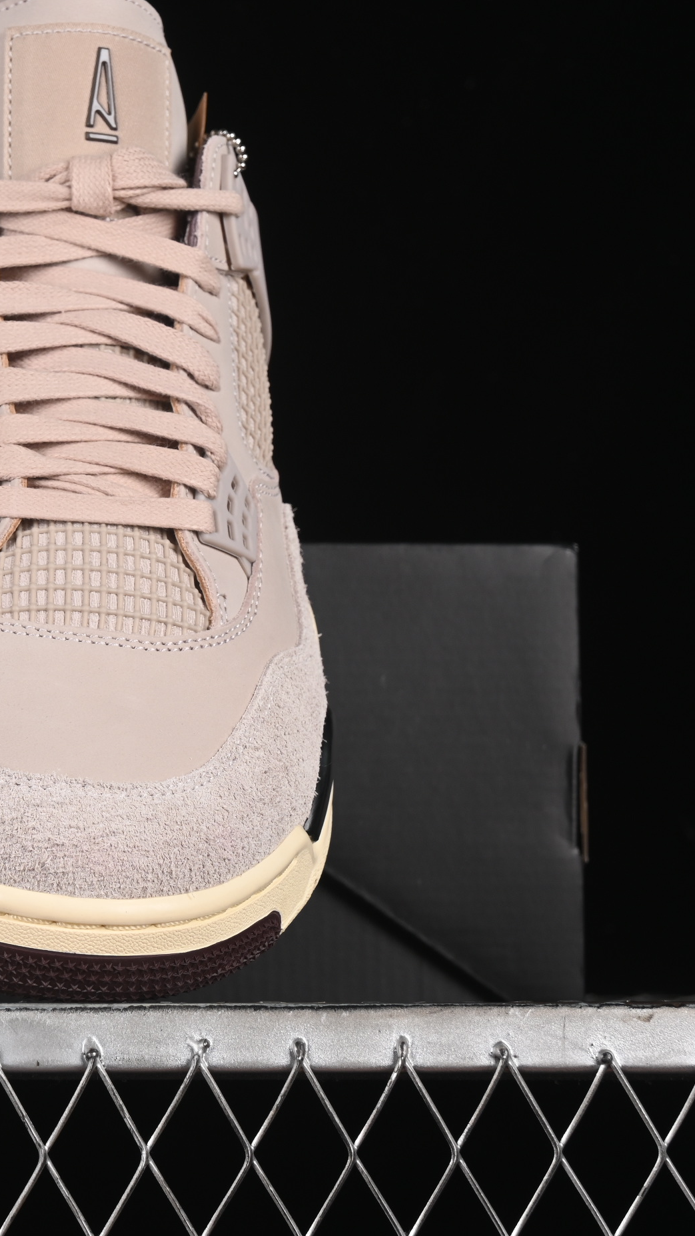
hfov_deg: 10.1
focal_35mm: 118
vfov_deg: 18.2
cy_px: 618
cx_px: -143
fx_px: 3866
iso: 160
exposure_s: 1/80
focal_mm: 50
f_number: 8
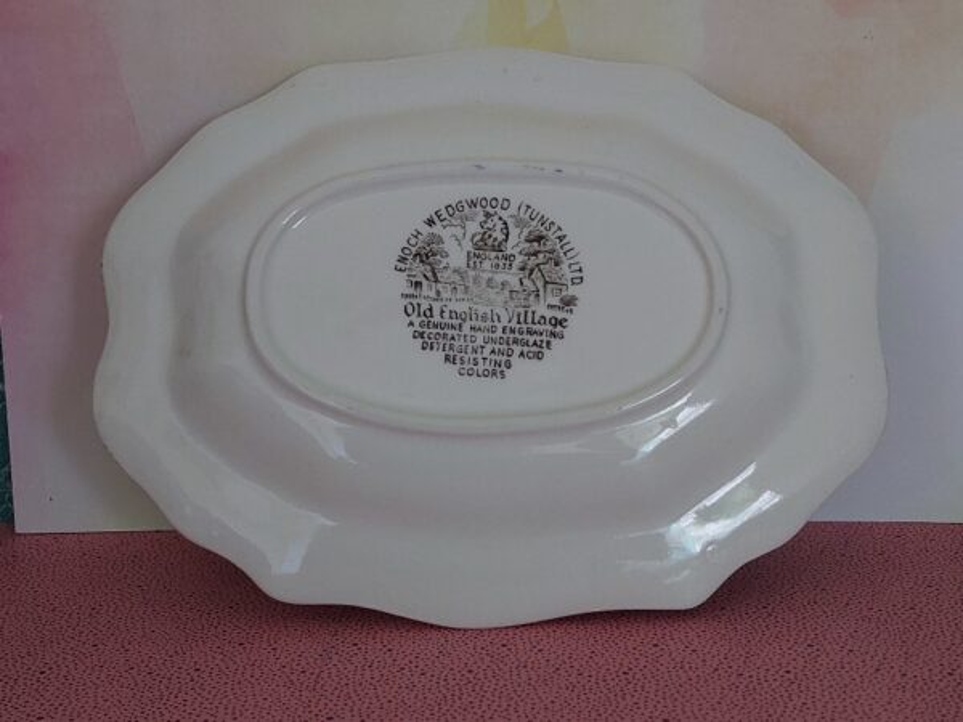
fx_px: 668
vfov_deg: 56.8
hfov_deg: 71.6
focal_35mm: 24
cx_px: 482
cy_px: 361
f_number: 1.8
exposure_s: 1/50
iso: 320
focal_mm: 5.23
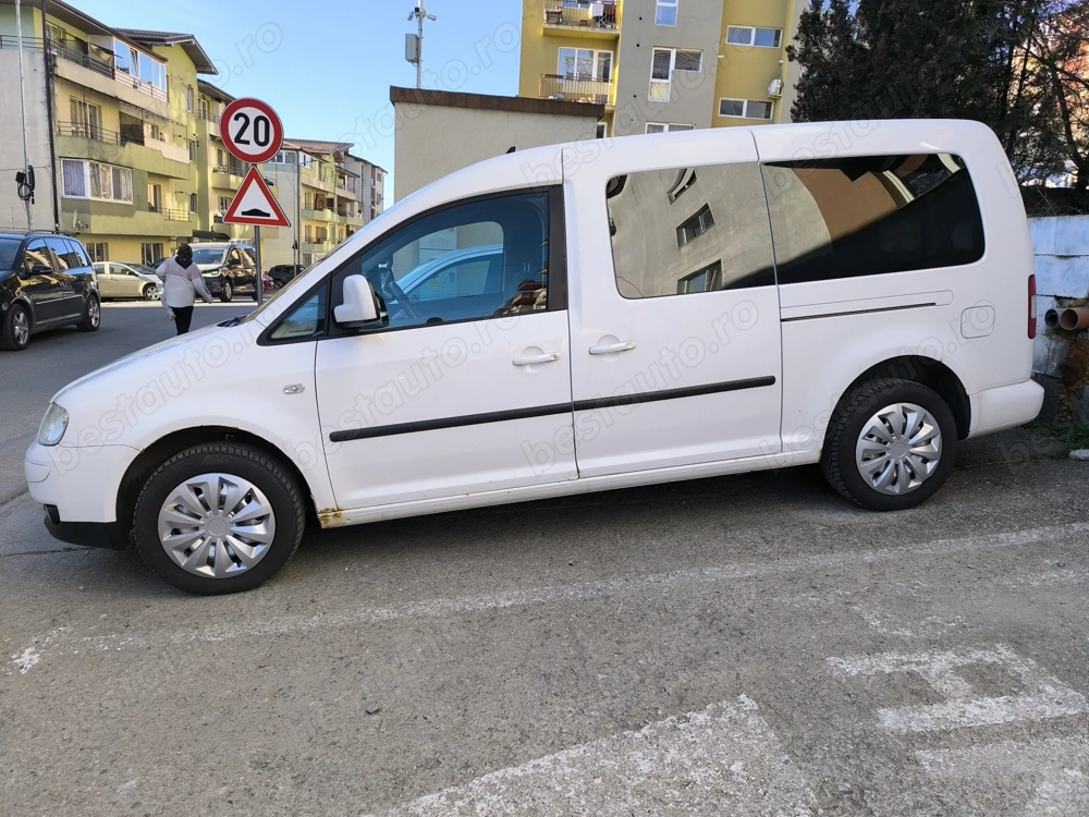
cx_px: 544
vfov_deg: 58.9
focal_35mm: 23
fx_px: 724
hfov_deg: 73.9
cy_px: 408
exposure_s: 1/369
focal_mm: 6.14
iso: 50
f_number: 1.65
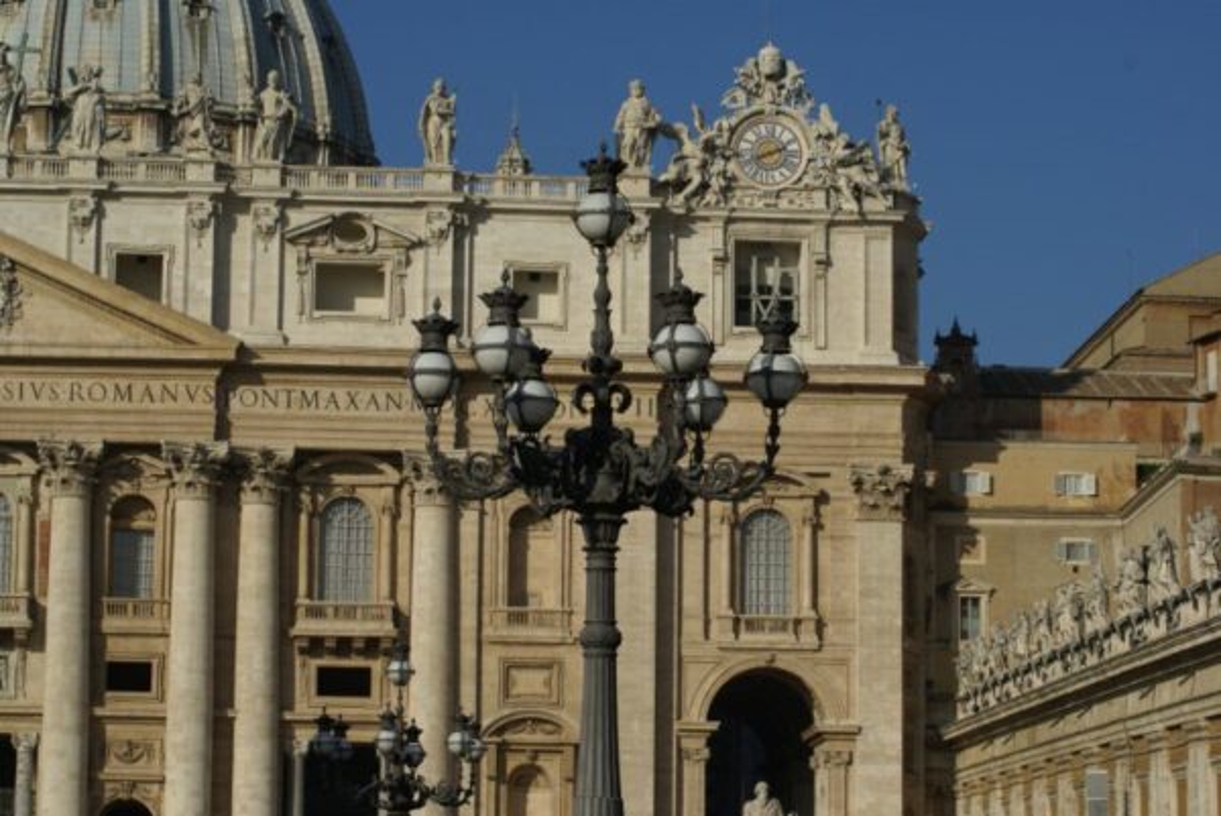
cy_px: 408
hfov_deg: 19.4
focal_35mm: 105
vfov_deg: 13.1
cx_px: 610
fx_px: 3564
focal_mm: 70
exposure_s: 1/320
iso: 100
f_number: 11
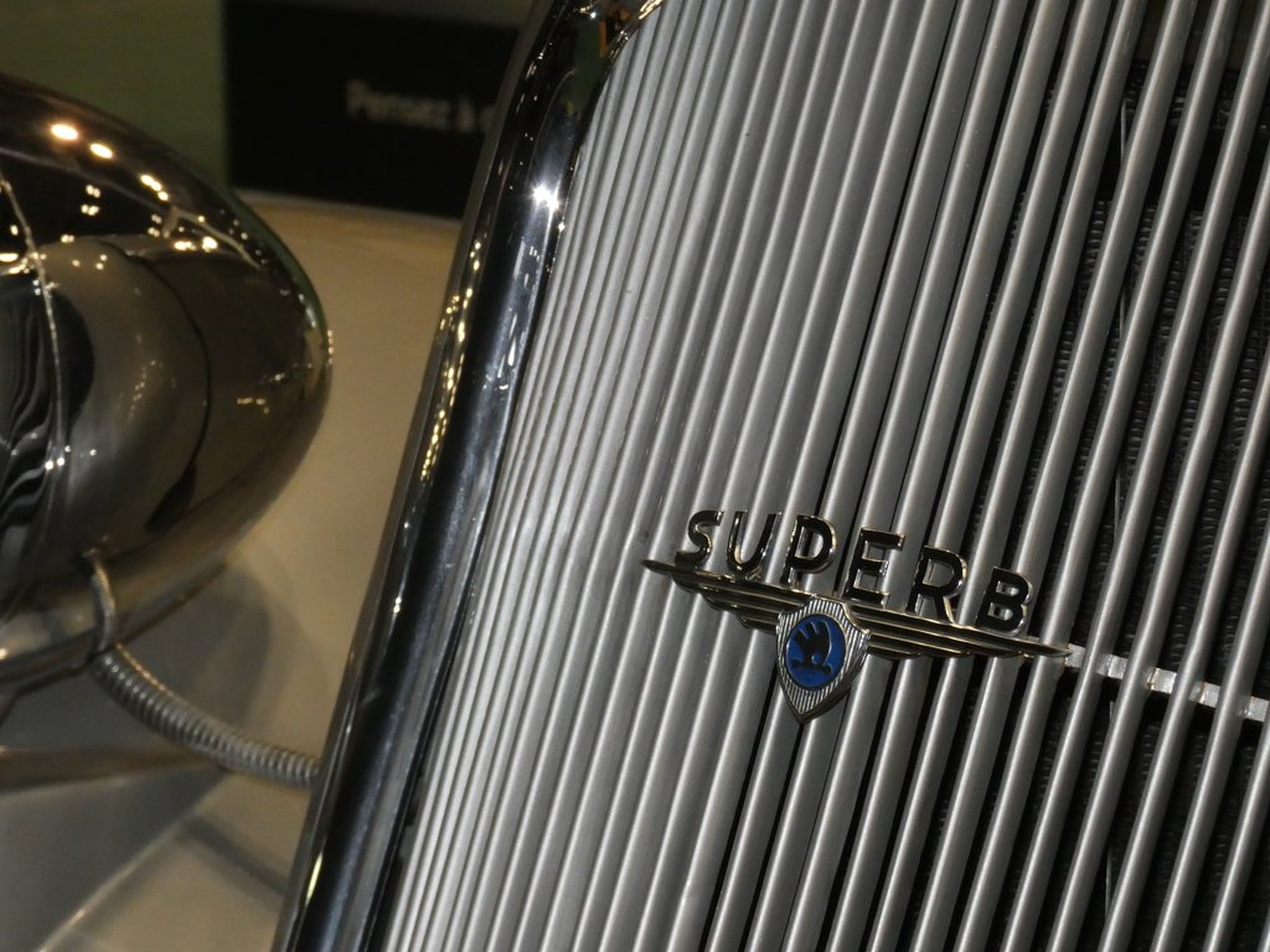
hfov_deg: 13.2
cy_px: 476
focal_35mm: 150
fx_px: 5503
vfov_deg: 9.9
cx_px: 635
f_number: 5.4
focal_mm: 26.9
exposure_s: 1/250
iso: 800
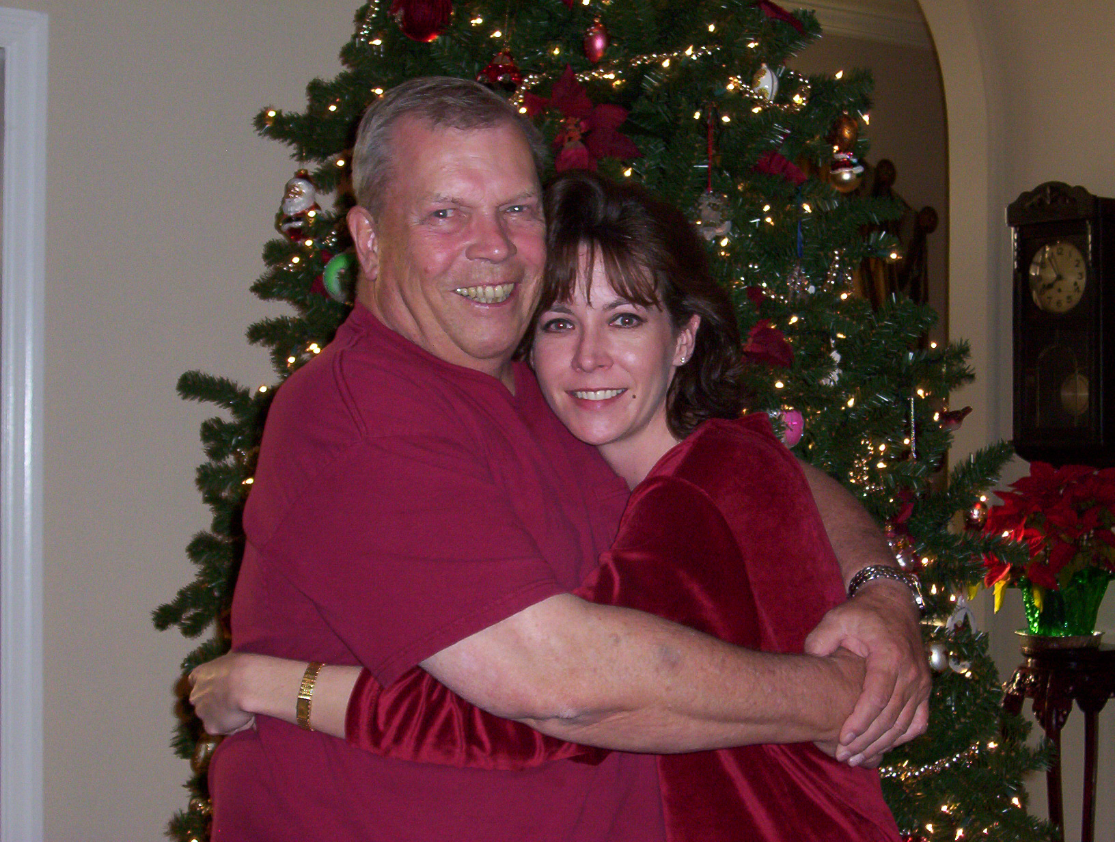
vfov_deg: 23.0
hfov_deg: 30.2
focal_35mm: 64
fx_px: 2066
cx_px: 558
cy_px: 421
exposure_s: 1/46.6
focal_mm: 9.98
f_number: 3.54
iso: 140
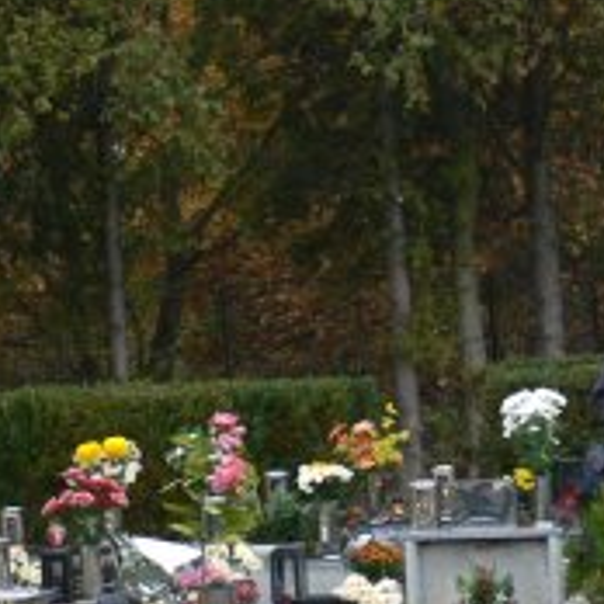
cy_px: 495
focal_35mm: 148
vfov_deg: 11.8
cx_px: 691
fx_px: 2922
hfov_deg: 11.6
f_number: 3.2
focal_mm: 11.2
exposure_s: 1/50
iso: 80
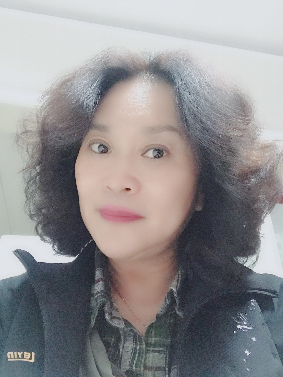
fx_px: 348
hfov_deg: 44.2
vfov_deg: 56.8
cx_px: 142
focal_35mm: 32
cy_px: 188
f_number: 2.2
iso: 800
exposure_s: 1/17
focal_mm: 2.87
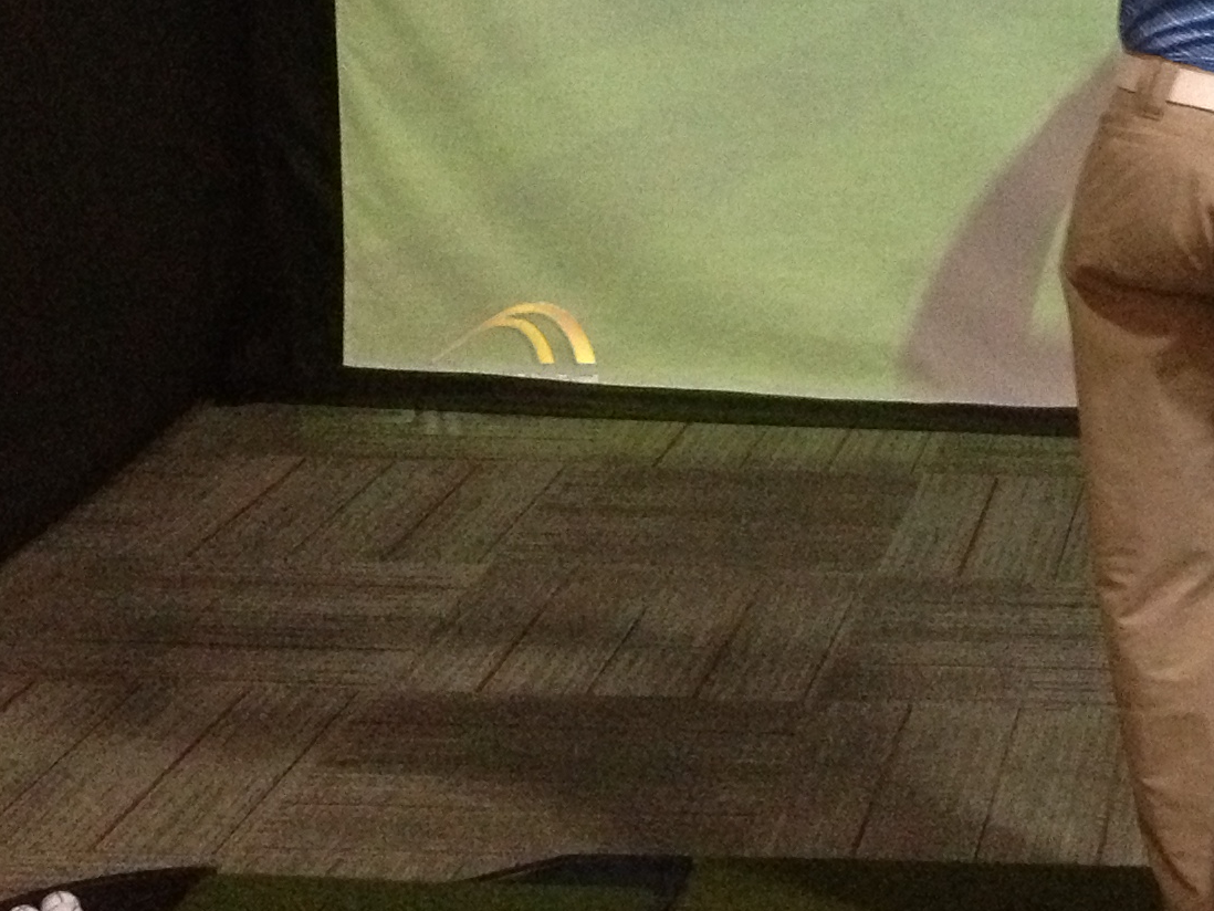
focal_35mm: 104
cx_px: 1199
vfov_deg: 14.2
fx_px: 3648
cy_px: 314
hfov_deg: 18.4
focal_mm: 4.28
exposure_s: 1/15
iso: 500
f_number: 2.4
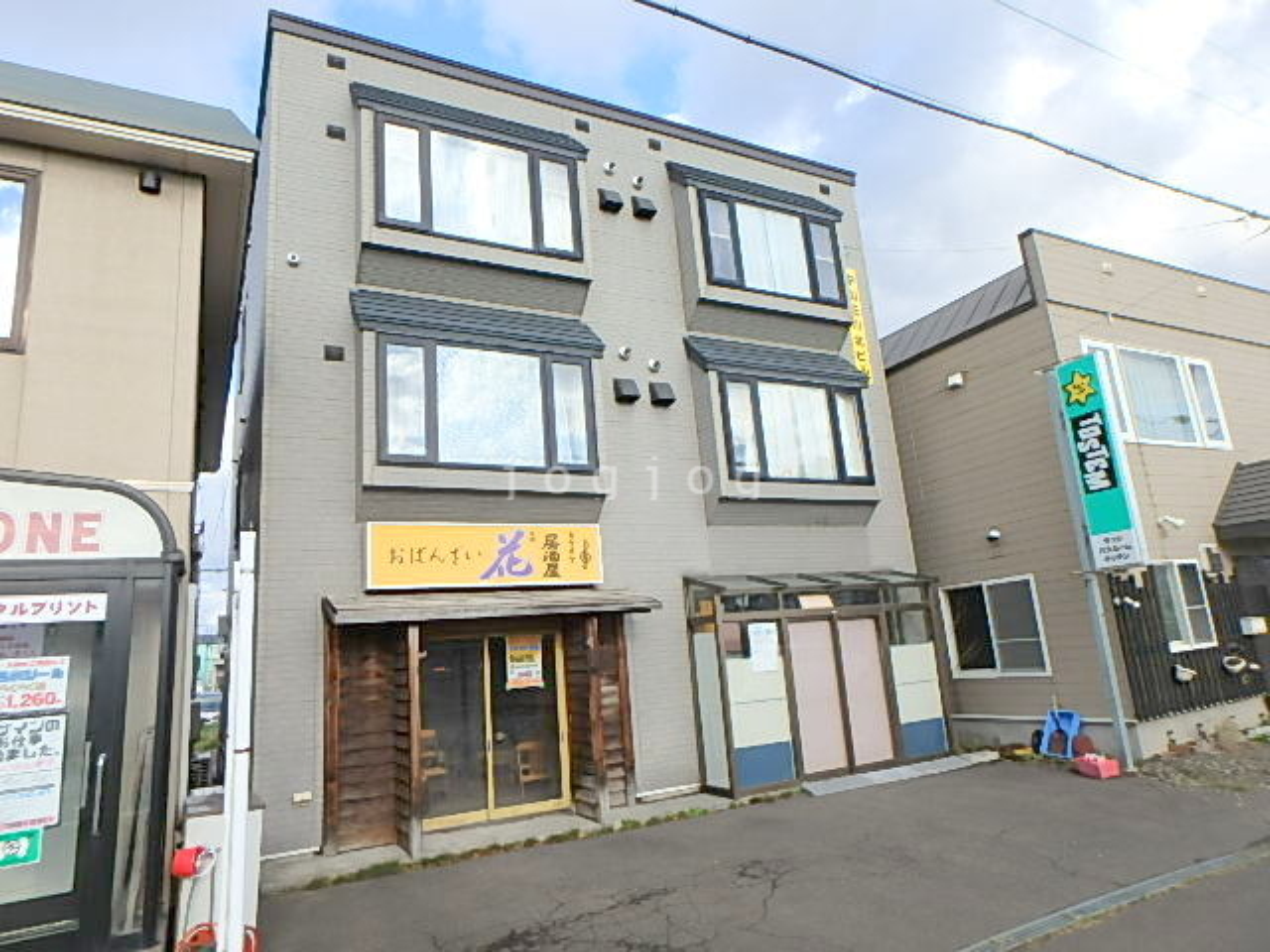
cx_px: 635
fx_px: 770
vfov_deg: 63.4
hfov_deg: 79.0
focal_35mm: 21
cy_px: 476
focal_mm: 3.7
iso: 125
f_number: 3.5
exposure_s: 1/500
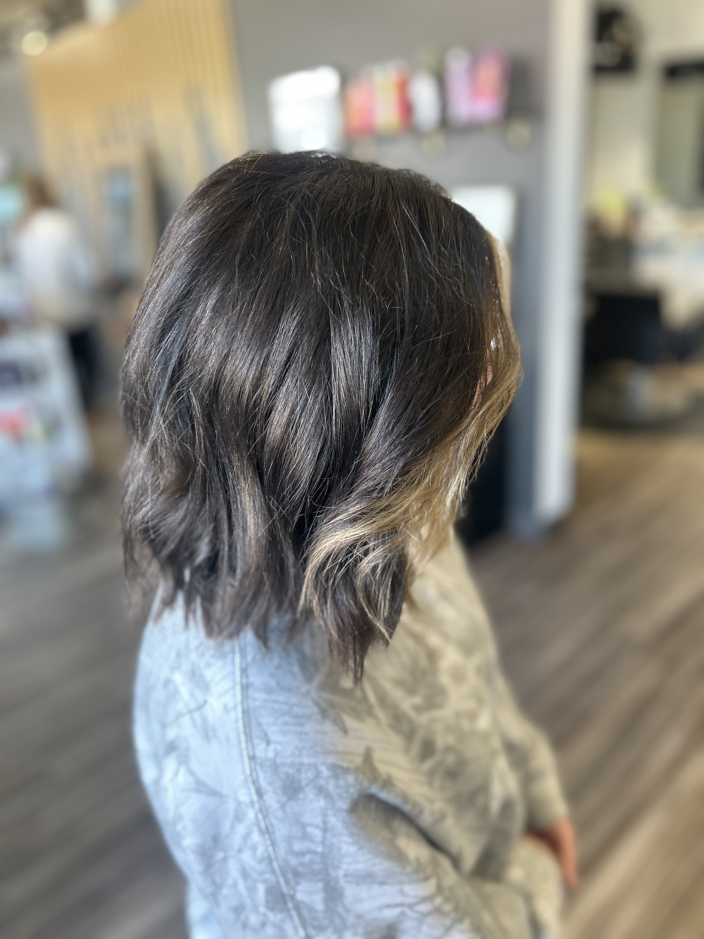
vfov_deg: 67.3
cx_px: 352
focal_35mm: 26
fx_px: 705
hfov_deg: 53.1
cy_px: 470
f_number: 1.5
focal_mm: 5.7
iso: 125
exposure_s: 1/60
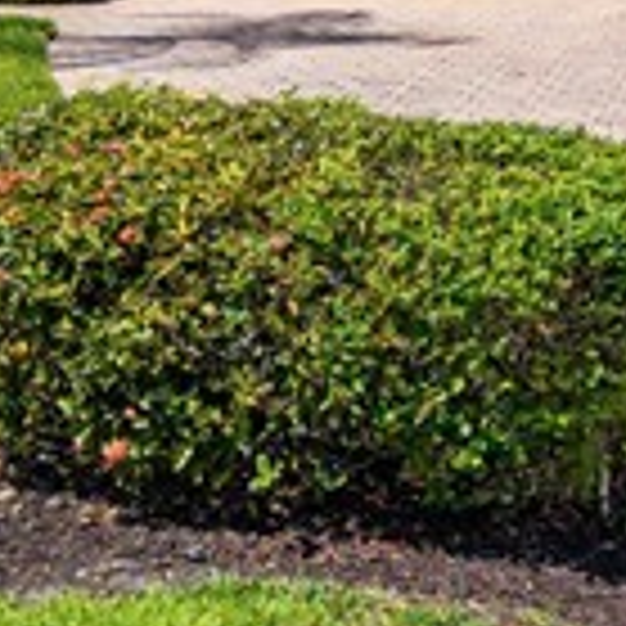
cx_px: 1000
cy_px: -531
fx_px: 3192
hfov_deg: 10.7
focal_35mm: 156
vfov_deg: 10.5
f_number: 1.8
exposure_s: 1/400
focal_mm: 8.67
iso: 100
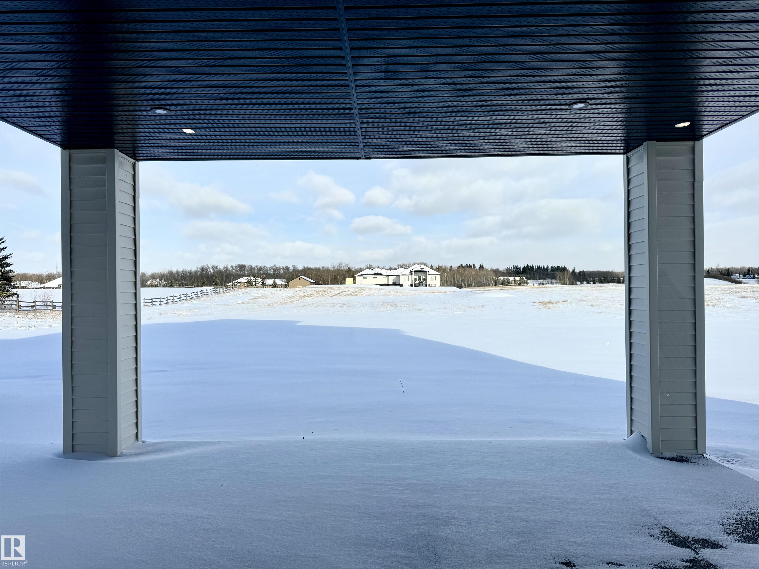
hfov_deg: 71.6
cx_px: 380
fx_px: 526
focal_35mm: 24
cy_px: 284
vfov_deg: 56.8
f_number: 1.78
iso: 80
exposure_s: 1/4950
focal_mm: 6.76
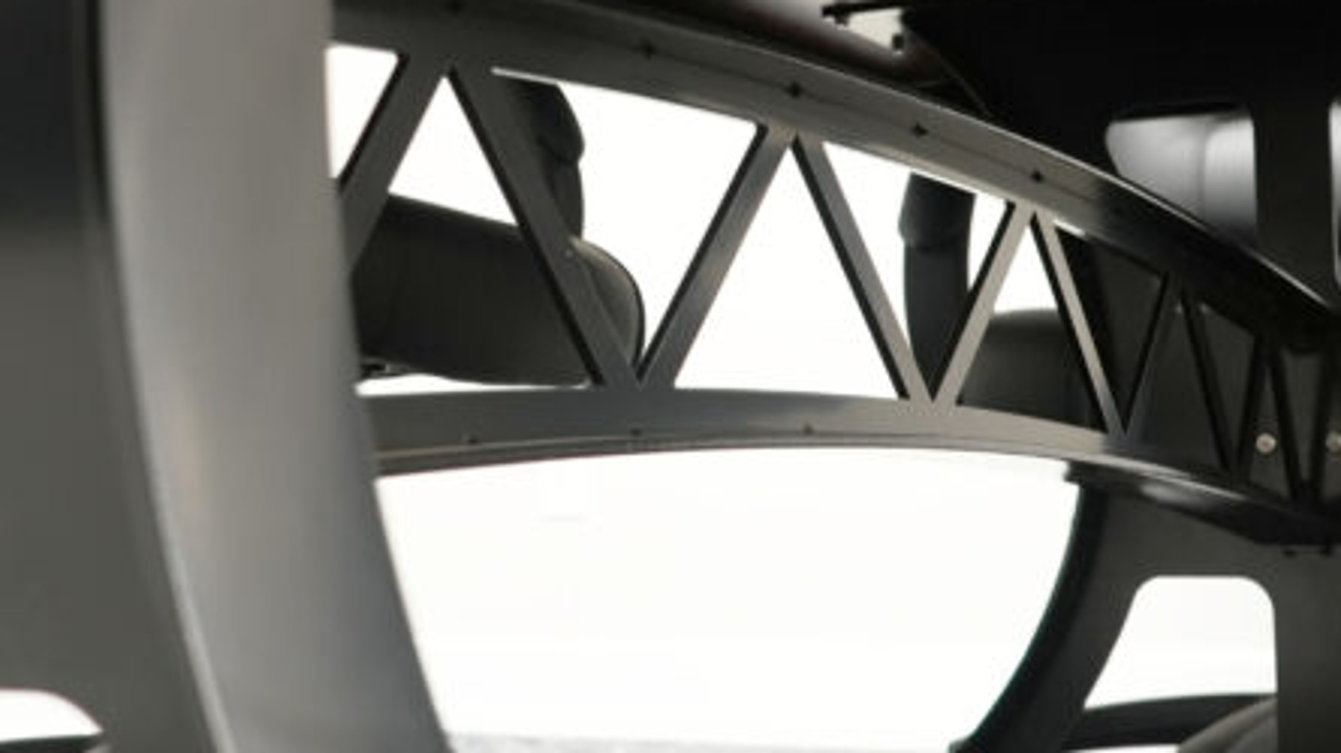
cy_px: 241
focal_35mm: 70
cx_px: 434
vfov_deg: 17.2
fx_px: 2488
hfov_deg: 29.9
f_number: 5
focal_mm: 29
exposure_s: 1/8
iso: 800
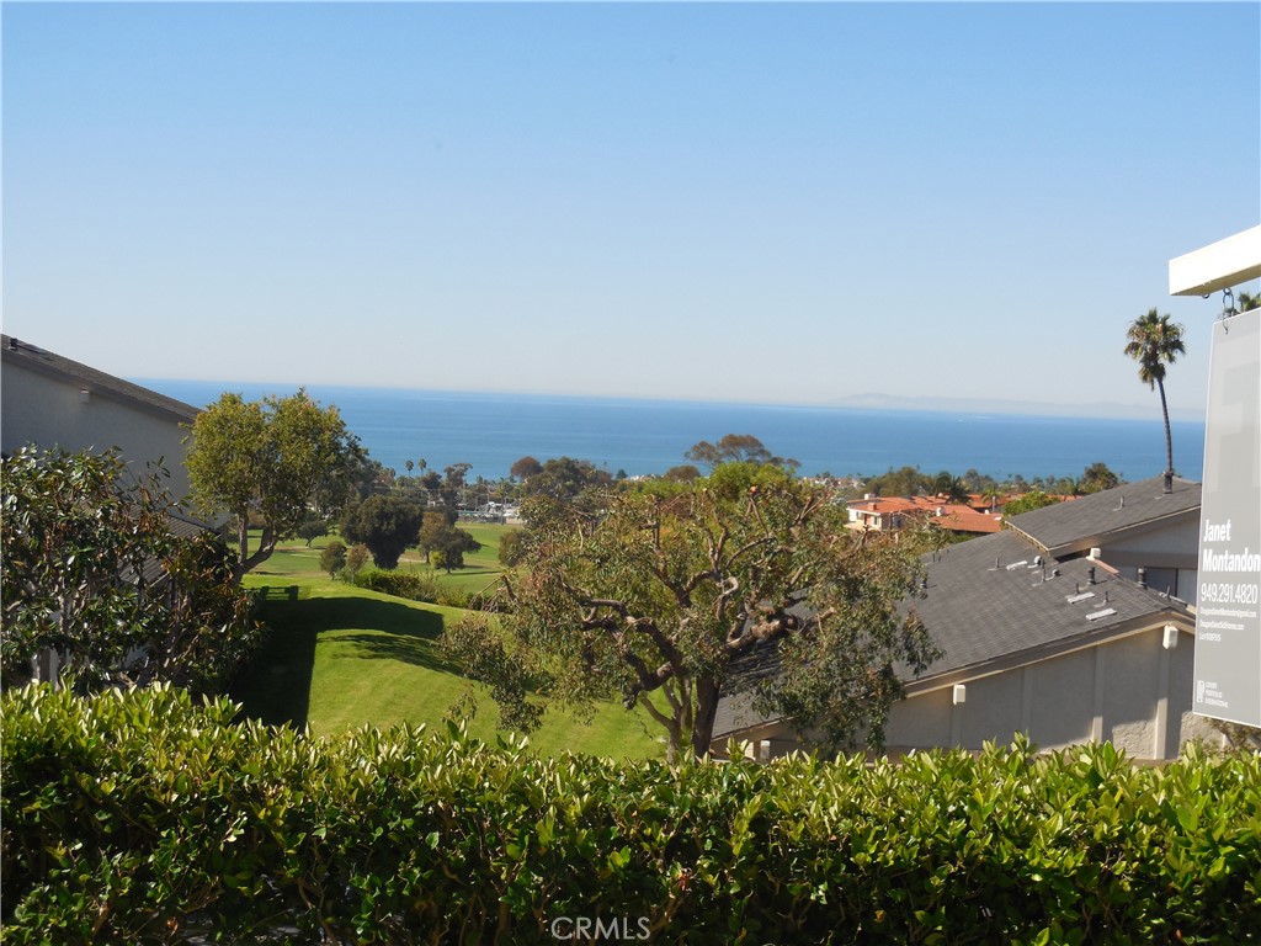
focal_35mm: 66
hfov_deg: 29.4
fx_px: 2404
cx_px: 630
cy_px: 473
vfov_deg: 22.3
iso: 125
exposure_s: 1/500
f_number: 4.2
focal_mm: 10.9
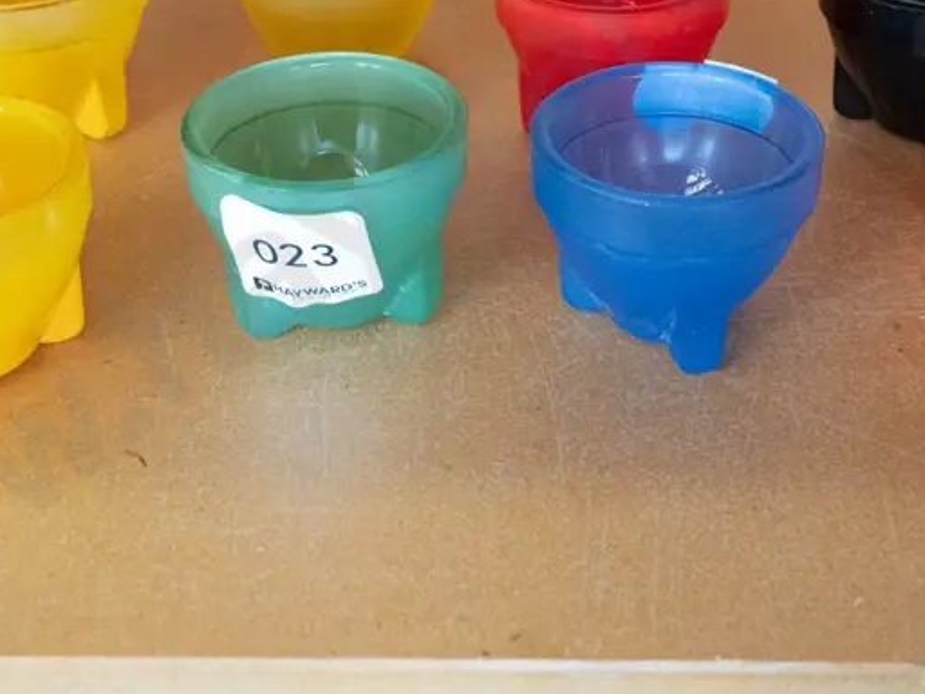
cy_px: 119
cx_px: 484
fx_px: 1603
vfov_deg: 24.0
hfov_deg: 32.2
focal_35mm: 60
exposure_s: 1/100
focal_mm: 15
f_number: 5.6
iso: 3200
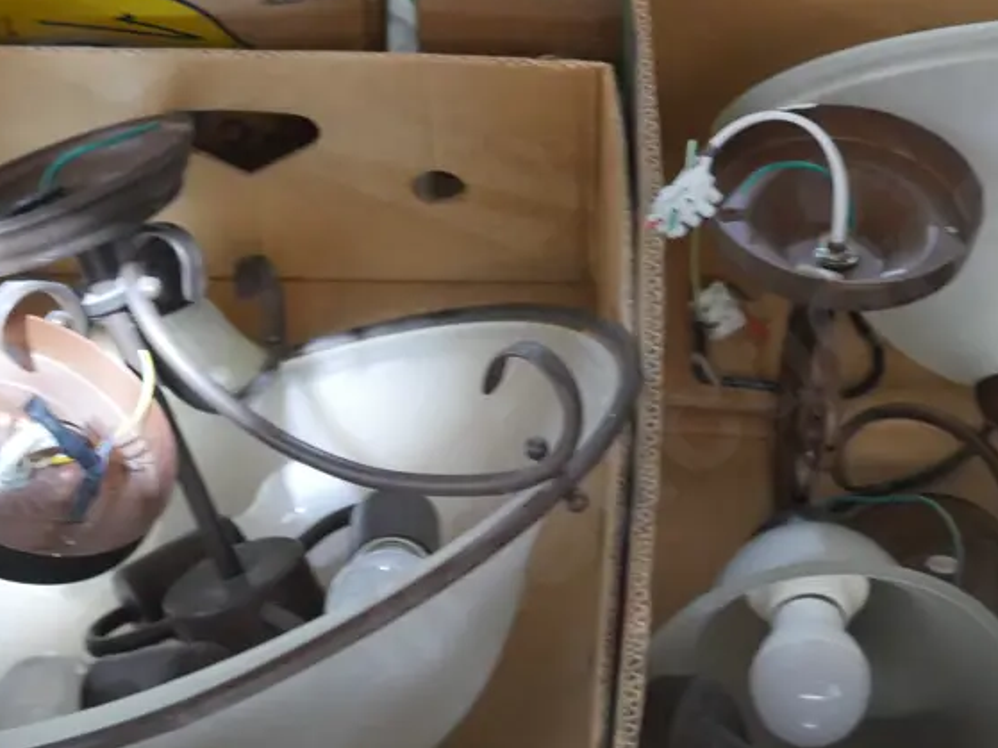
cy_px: 472
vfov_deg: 19.1
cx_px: 637
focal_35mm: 77
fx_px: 2219
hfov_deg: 25.3
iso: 3200
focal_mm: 21
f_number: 4.6
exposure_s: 1/30
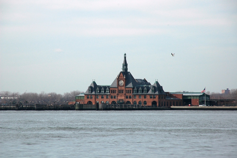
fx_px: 1973
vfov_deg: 4.6
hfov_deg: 6.9
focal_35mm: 300
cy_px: 79
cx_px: 118
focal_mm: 200
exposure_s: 1/500
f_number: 10
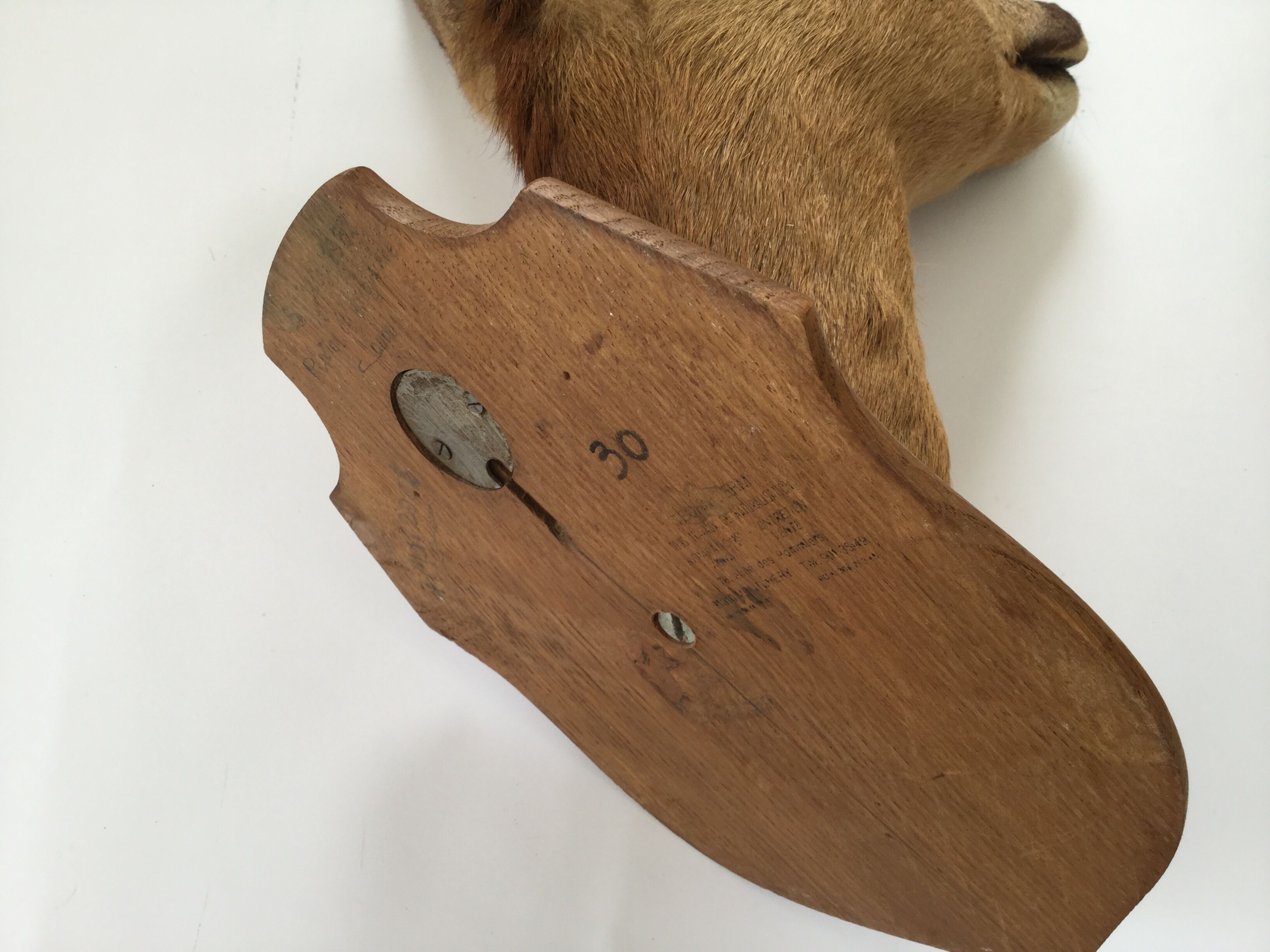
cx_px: 635
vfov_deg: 45.4
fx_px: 1137
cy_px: 476
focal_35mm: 31
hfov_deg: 58.4
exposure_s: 1/50
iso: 32
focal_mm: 3.3
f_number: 2.4
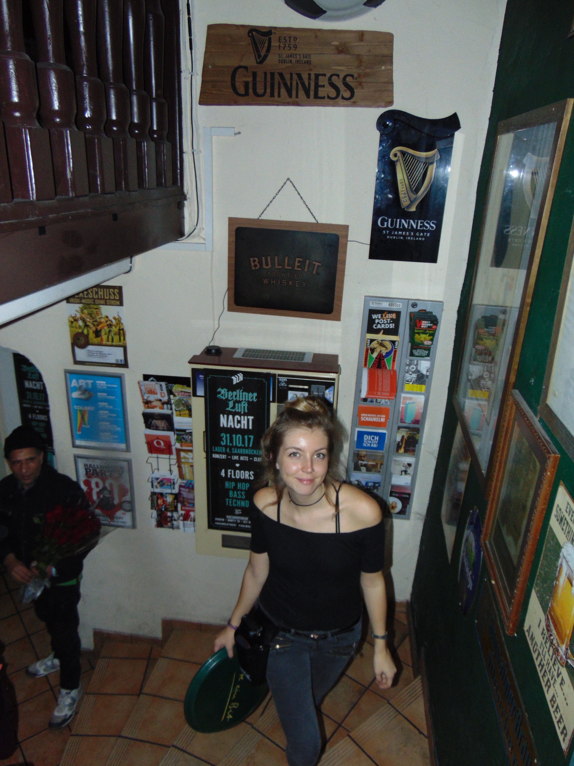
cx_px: 287
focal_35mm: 25
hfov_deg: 54.9
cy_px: 383
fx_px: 553
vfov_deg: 69.4
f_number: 3
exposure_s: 1/30
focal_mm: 4.5
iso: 200
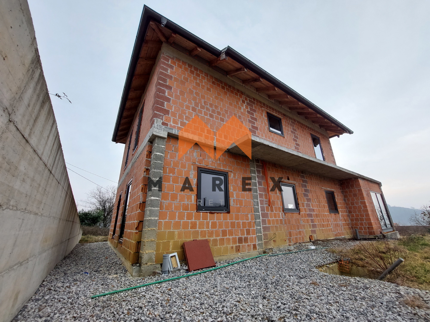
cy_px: 161
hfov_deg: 106.2
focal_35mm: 13
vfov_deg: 89.9
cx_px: 215
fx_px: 161
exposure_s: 1/262
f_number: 2.2
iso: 50
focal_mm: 1.74
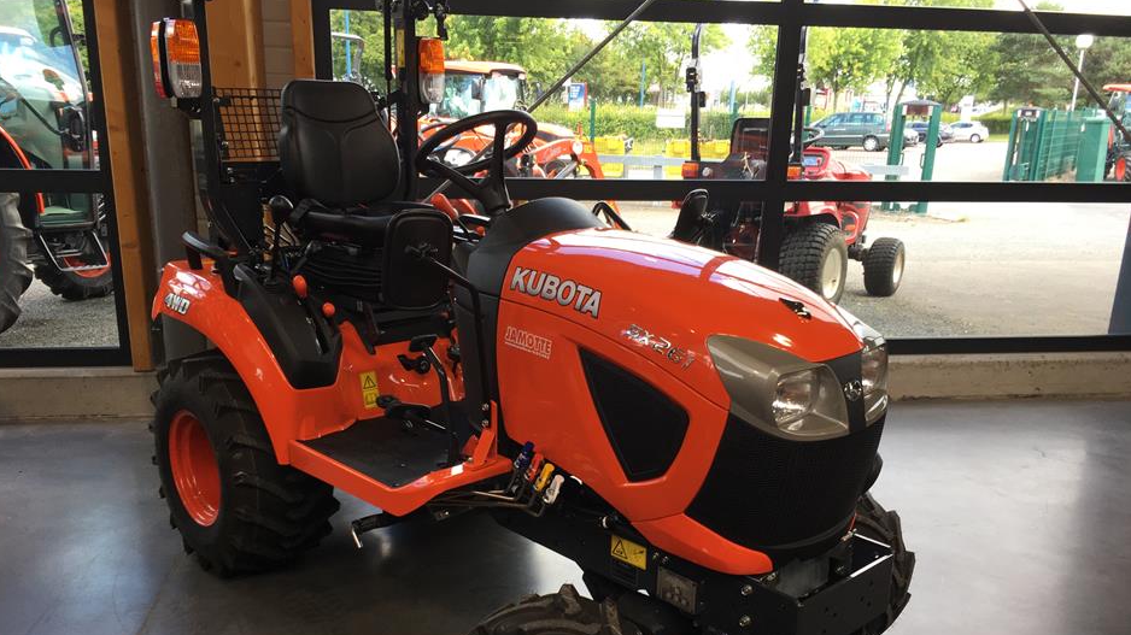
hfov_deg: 61.0
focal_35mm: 32
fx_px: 959
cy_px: 406
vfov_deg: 36.4
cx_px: 559
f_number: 2.2
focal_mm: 4.15
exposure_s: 1/100
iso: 32
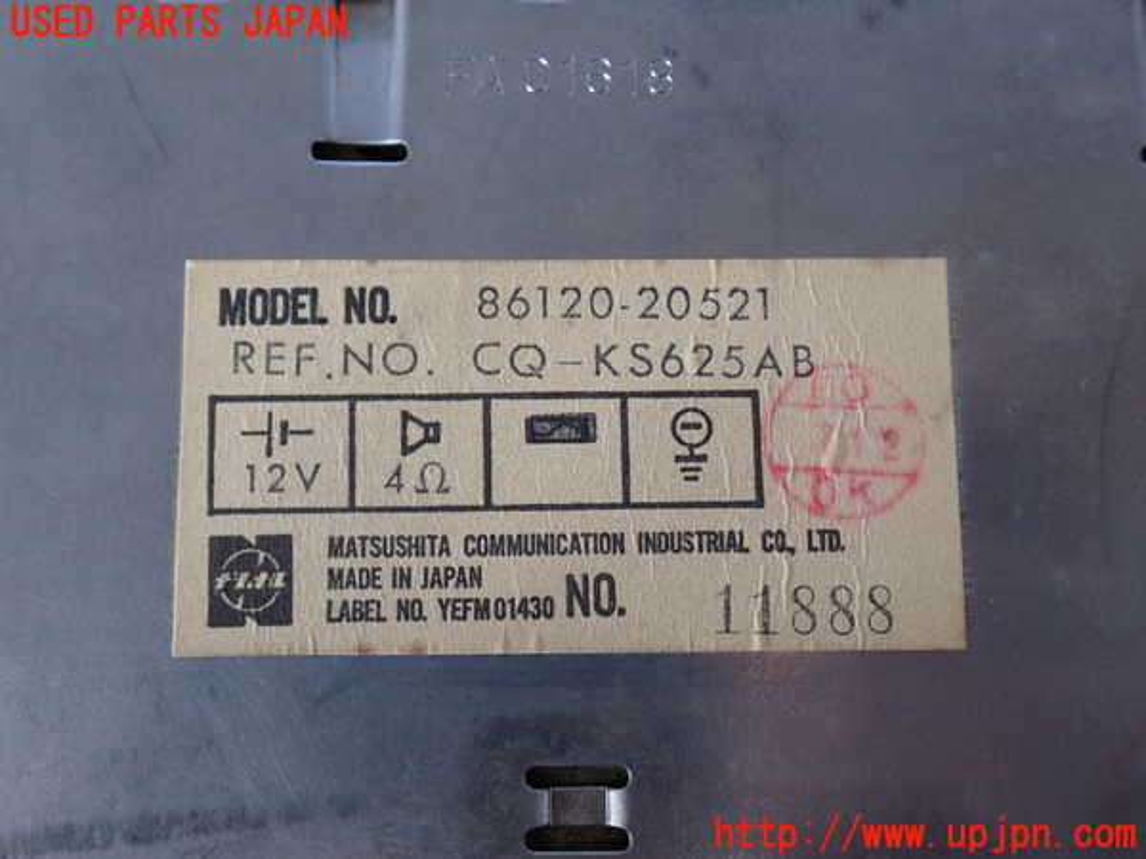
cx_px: 573
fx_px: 1258
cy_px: 430
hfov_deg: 49.0
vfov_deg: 37.7
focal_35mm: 38
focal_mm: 6.83
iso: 200
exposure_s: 1/50
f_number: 2.7
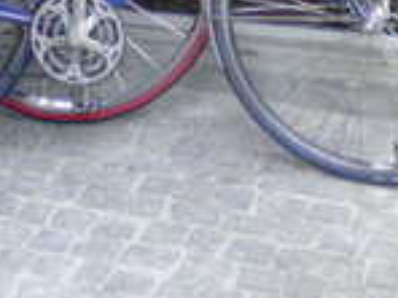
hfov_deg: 13.8
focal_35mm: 142
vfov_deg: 9.8
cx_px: 75
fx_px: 1633
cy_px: -282
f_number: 3.1
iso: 80
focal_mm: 6.3
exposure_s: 1/185
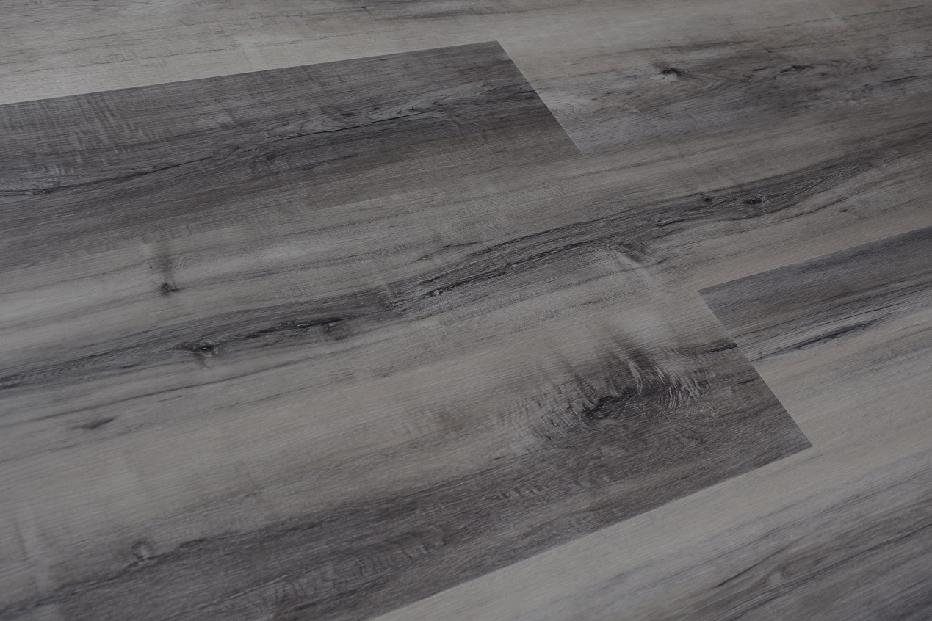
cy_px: 306
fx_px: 1191
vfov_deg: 29.2
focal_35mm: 46
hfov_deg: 42.7
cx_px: 463
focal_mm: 30
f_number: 7.1
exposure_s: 1/125
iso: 100
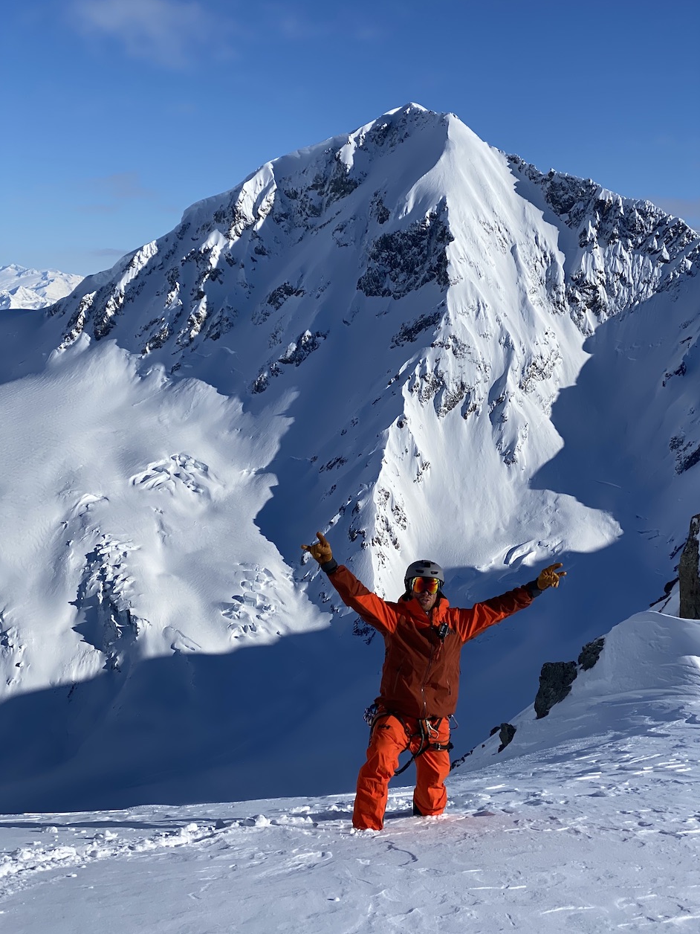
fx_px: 1429
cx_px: 351
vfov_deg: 36.2
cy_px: 461
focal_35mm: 53
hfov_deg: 27.5
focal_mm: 6
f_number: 2
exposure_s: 1/5319
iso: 25
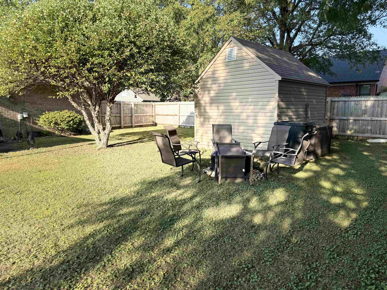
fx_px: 268
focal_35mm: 24
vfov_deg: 56.8
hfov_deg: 71.6
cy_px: 145
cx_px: 194
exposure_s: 1/1018
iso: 80
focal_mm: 6.76
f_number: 1.78
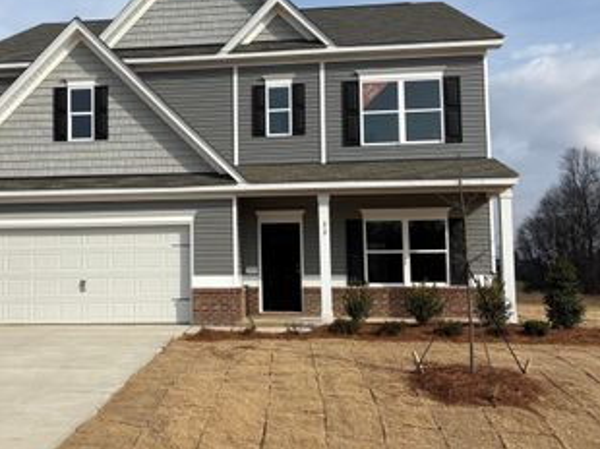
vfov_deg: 34.3
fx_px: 727
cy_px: 210
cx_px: 203
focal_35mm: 42
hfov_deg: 44.2
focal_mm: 5.96
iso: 50
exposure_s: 1/4950
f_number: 1.6
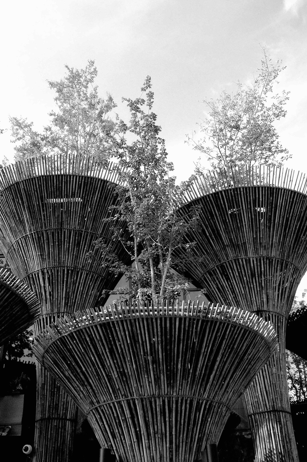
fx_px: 462
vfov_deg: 53.2
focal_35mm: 36
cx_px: 154
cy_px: 231
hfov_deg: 36.8
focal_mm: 24
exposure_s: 1/80
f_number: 16
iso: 800
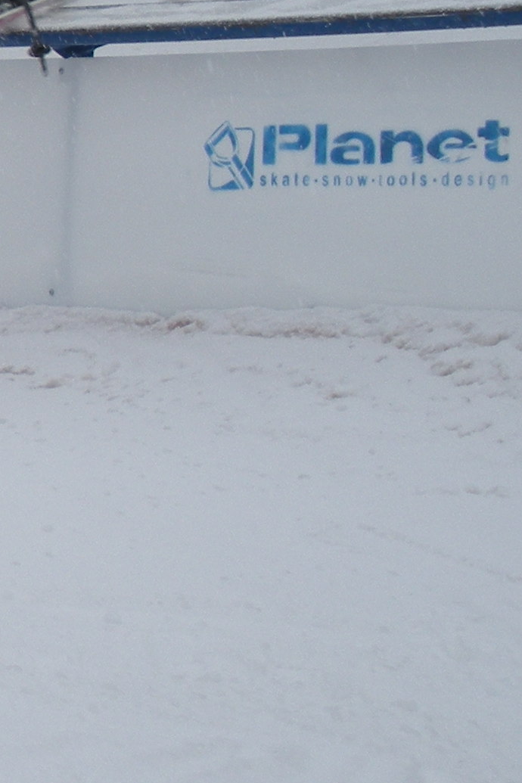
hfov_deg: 9.7
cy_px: 56
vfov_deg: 15.3
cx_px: -520
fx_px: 2871
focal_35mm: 132
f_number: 3.5
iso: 64
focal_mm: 6.3
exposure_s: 1/317
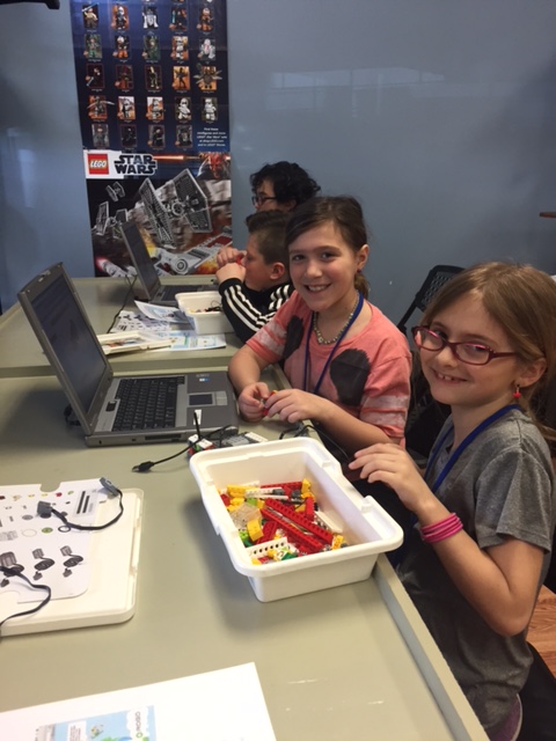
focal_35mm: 29
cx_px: 278
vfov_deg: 61.7
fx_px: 621
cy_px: 370
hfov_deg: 48.2
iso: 50
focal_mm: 4.15
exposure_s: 1/30
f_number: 2.2
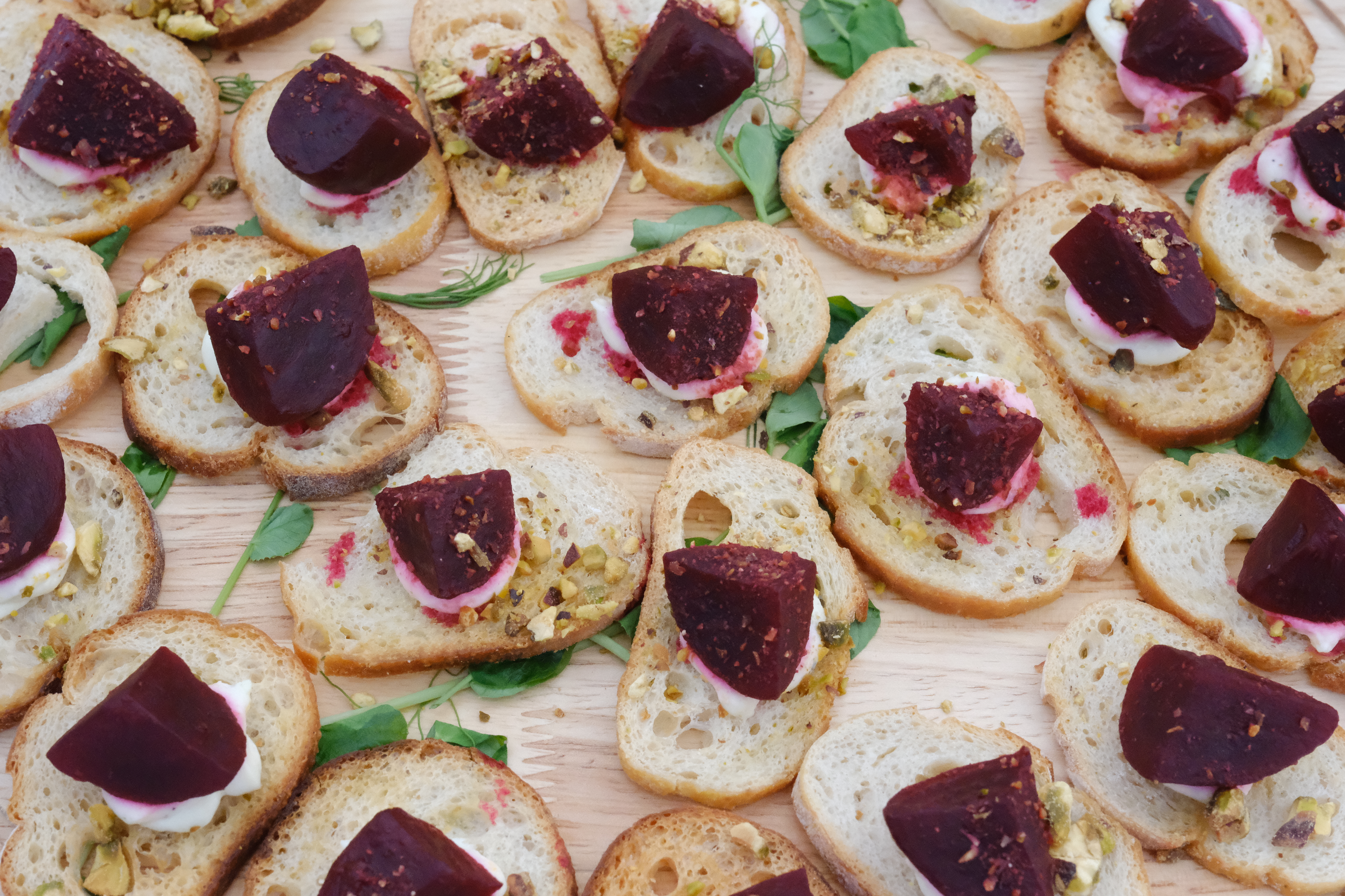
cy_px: 448
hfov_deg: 30.5
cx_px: 672
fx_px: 2466
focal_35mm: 66
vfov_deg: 20.6
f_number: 9
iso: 12800
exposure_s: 1/4000
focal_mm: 44.1
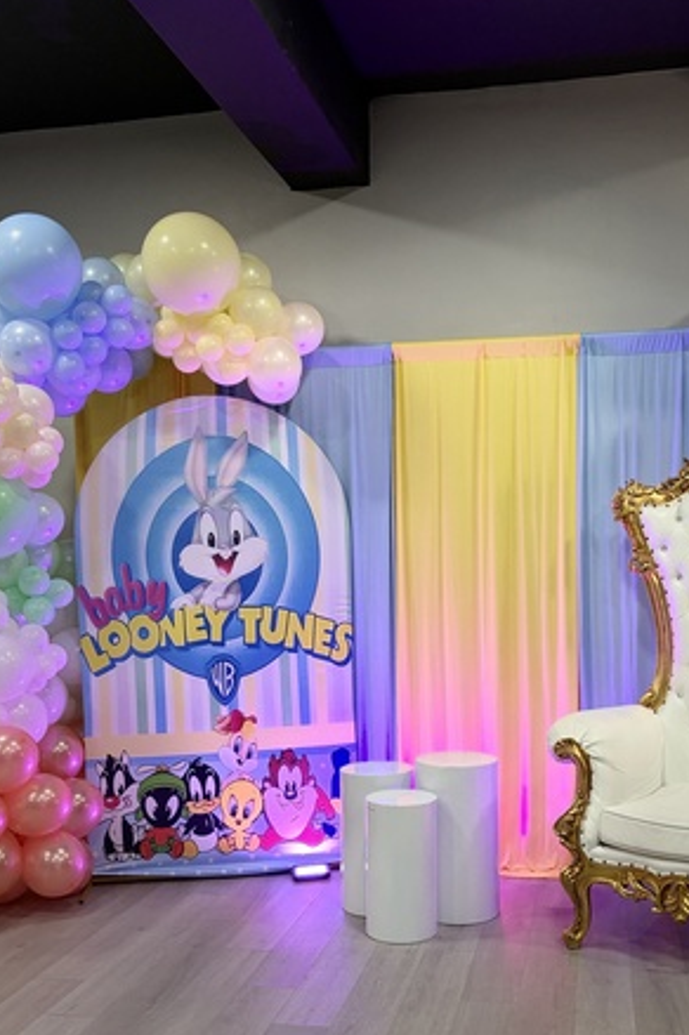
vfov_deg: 51.7
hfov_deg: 35.8
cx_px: 403
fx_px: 1064
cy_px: 596
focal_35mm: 37
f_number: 1.6
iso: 80
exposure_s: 1/61
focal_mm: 5.96
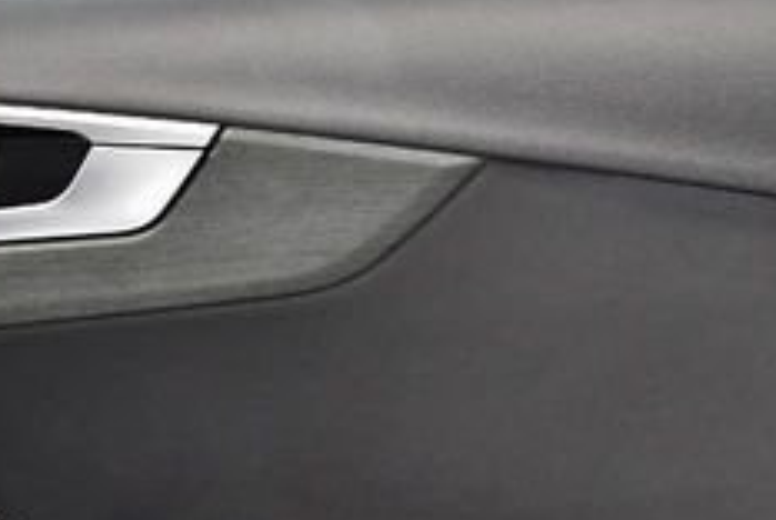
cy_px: 475
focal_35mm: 99
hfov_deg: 20.6
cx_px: 433
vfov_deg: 13.7
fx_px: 2137
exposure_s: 1/100
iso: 3200
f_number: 3.5
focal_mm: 18
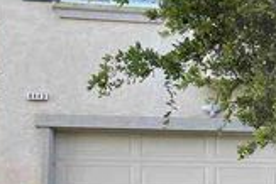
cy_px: 173
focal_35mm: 83
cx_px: 335
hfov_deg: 22.4
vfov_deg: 16.2
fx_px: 637
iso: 32
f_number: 1.6
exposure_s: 1/126
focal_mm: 5.1
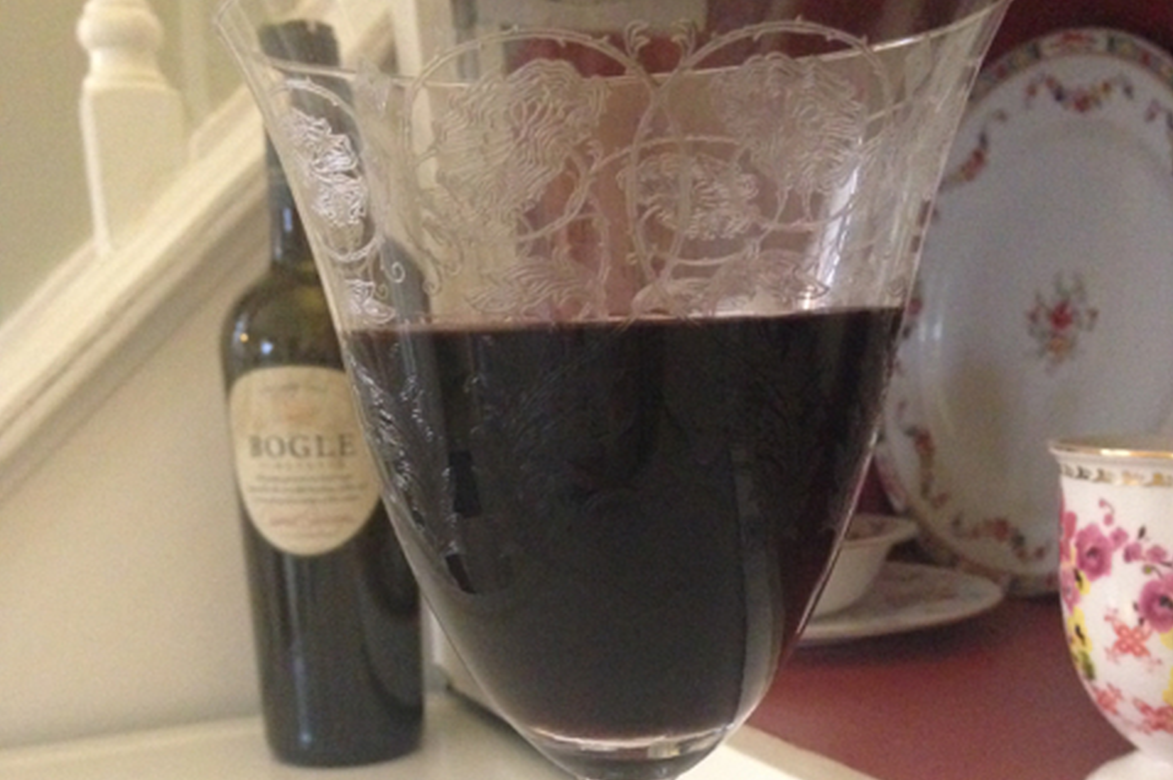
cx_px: 586
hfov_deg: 42.8
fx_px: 1498
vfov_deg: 28.4
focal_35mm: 46
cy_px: 657
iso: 640
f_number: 2.4
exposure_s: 1/15
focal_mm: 4.12
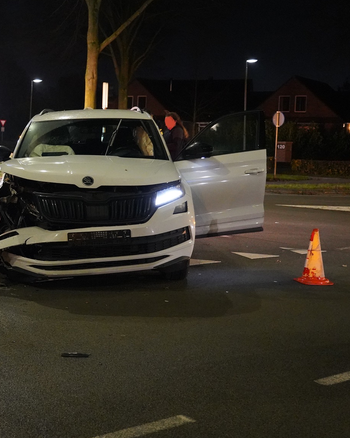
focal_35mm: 58
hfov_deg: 25.1
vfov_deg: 32.5
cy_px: 212
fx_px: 751
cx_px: 7
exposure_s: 1/50
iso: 12800
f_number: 4
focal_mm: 37
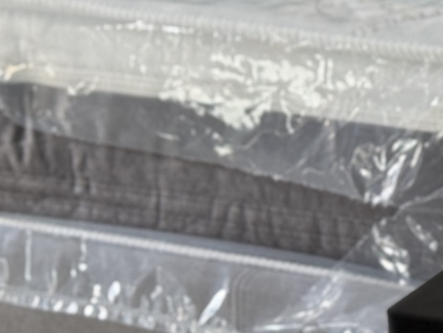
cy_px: -428
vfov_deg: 6.3
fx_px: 2881
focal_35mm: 225
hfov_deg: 8.8
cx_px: 334
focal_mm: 6.76
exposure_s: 1/100
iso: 64
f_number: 1.78
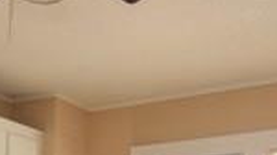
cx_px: 166
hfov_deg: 30.2
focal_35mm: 70
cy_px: 276
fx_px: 512
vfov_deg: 15.0
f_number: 3.8
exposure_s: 1/60
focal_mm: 13
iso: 640
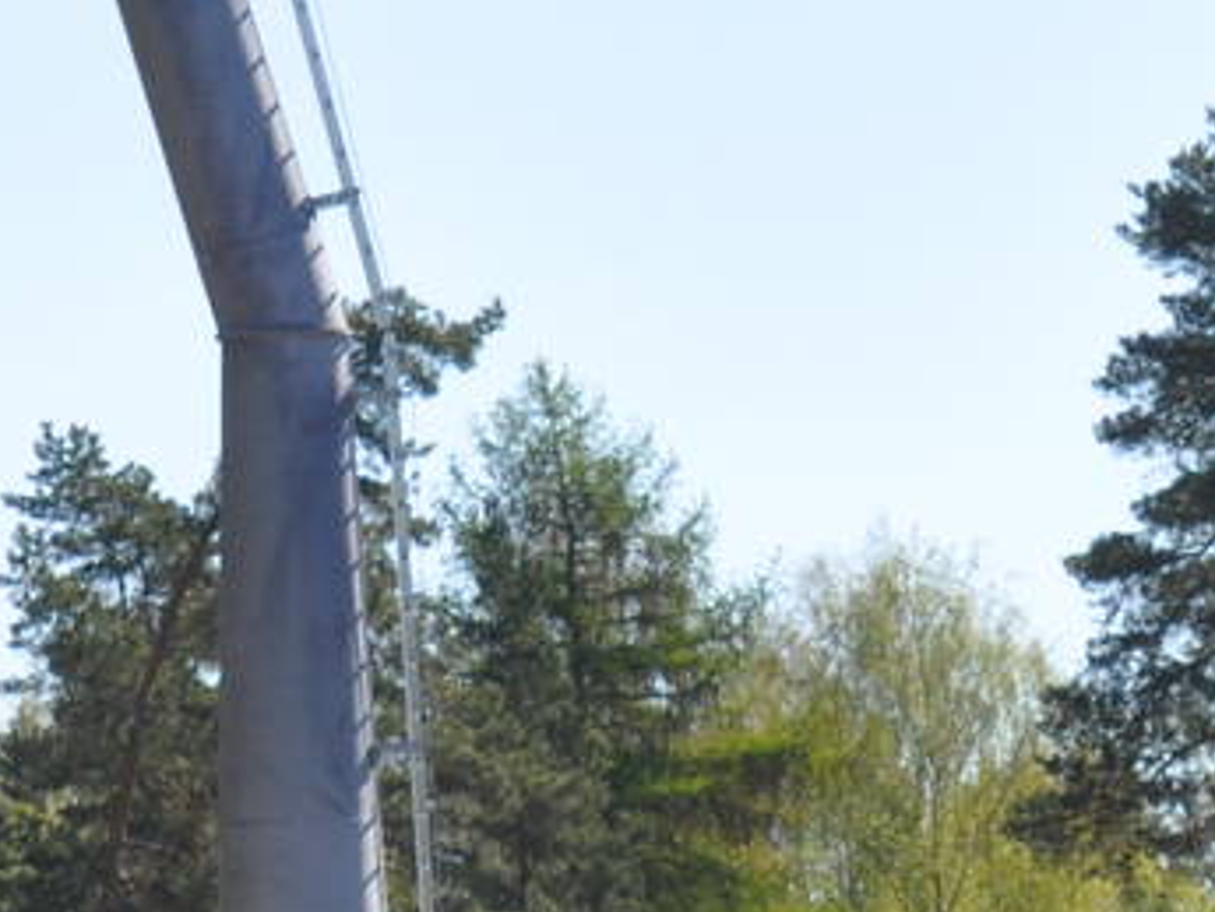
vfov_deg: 3.0
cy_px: 769
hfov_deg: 3.9
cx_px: 1204
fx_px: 17599
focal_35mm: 501
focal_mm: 75
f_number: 10
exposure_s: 1/200
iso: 200
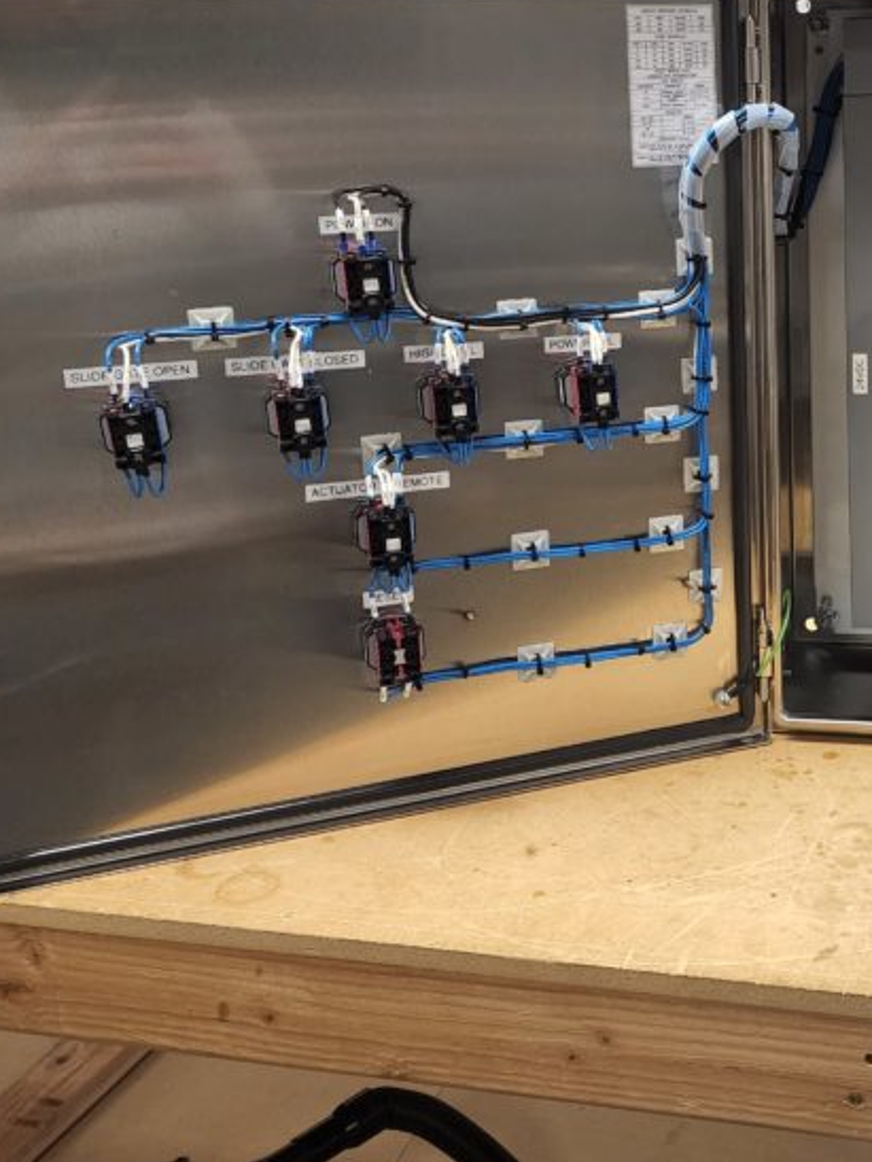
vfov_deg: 43.6
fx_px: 1444
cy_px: 450
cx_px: 755
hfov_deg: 32.2
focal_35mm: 43
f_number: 1.8
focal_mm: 6.4
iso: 400
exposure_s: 1/120
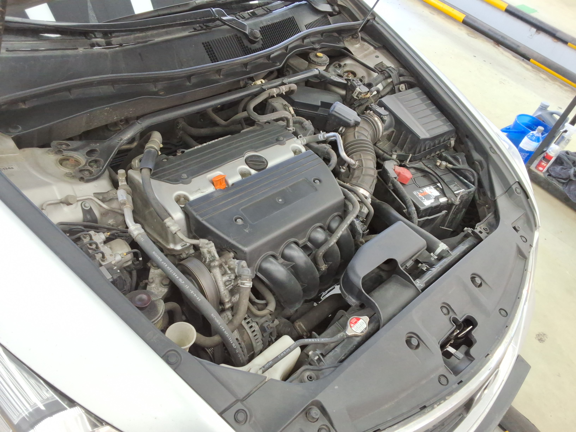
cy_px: 216
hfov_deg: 63.4
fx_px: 466
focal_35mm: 28
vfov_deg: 49.7
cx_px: 288
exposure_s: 1/60
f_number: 1.9
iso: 60
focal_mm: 2.91
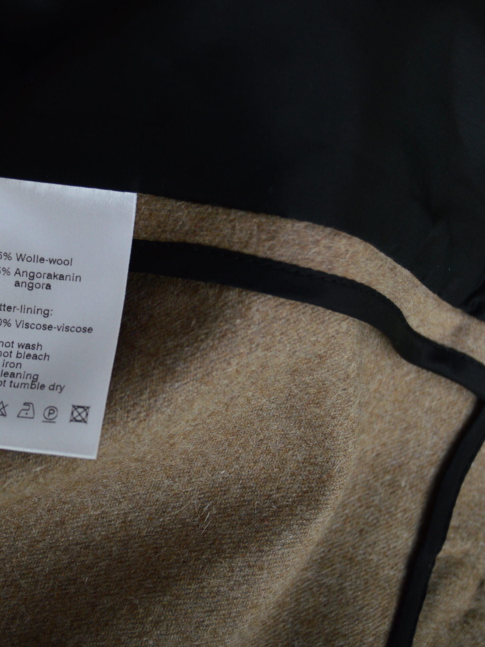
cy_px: 317
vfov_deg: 23.0
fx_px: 1588
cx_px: 122
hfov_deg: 17.3
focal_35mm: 85
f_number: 5.6
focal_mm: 38
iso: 200
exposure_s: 1/200
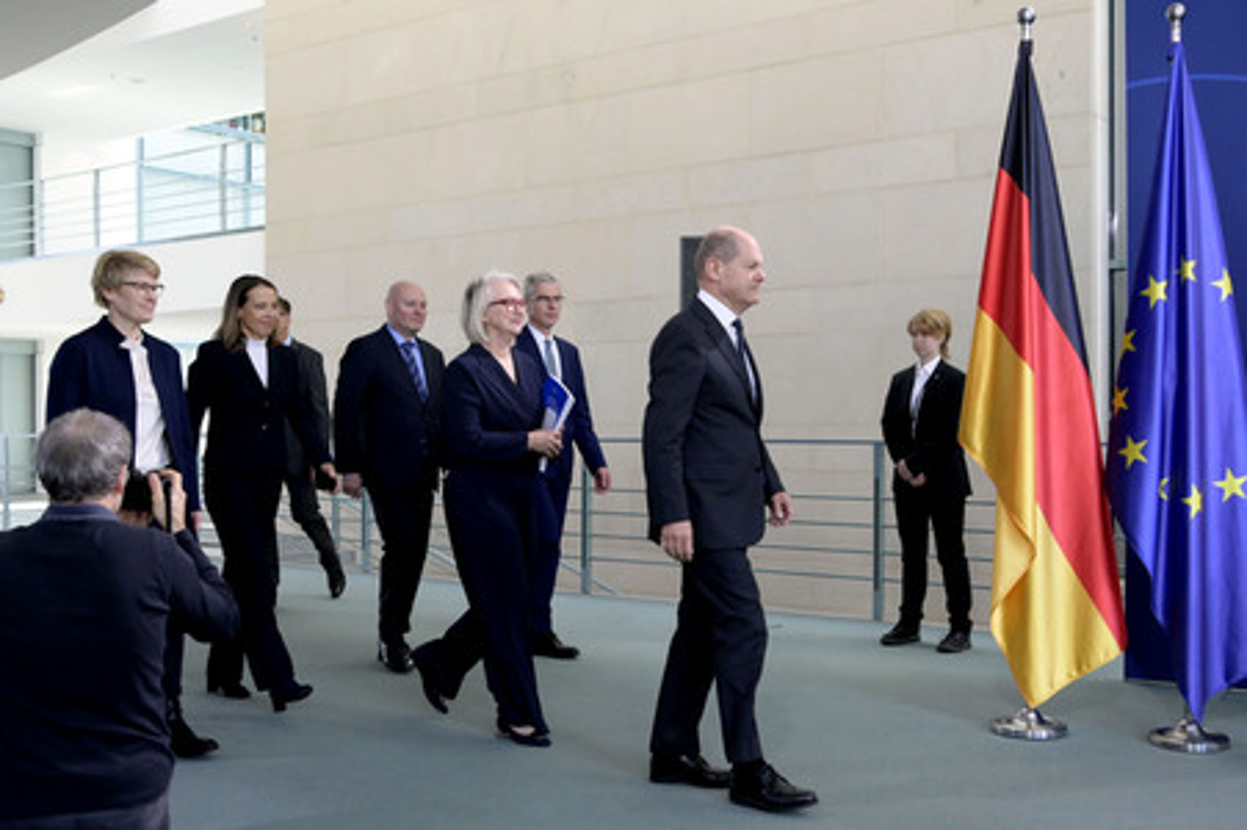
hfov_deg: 55.8
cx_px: 624
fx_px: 1177
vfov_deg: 38.8
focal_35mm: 34
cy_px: 415
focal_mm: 34
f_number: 5.6
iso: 8000
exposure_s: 1/640
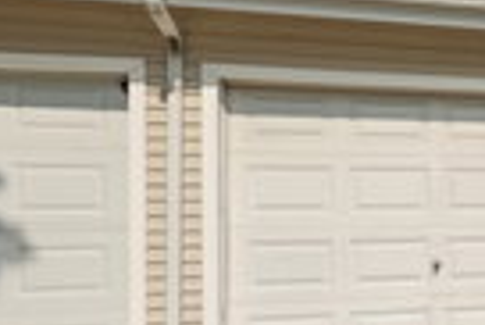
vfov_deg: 19.8
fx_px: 904
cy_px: 7
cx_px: 834
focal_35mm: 67
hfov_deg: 21.6
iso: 400
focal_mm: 19
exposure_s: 1/1250
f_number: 8
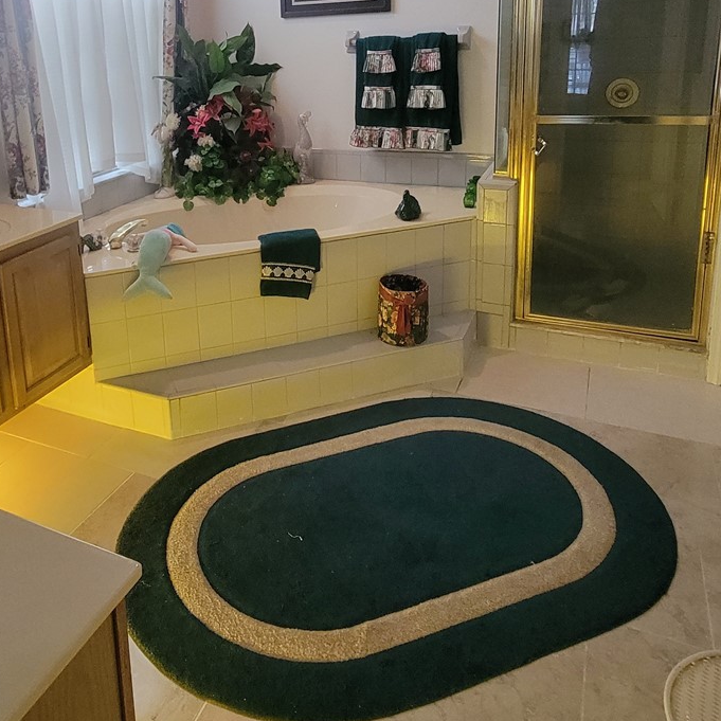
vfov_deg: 56.2
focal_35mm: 27
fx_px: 636
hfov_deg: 57.9
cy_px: 180
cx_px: 247
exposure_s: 1/30
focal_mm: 2.2
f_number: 2.2
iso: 640
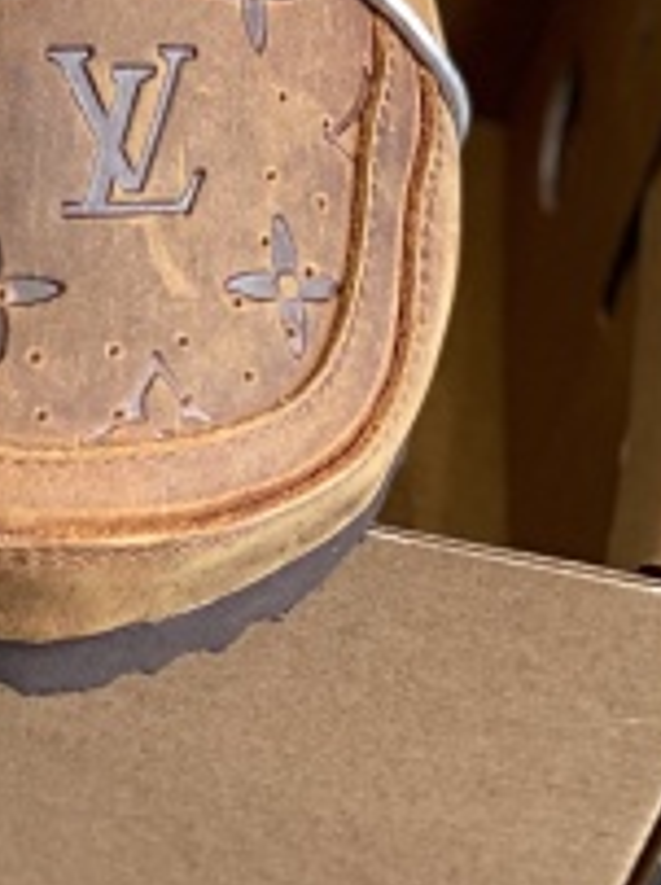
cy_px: -596
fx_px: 5256
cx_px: -438
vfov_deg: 9.3
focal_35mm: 206
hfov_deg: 7.0
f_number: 2
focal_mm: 6
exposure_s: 1/122
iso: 50
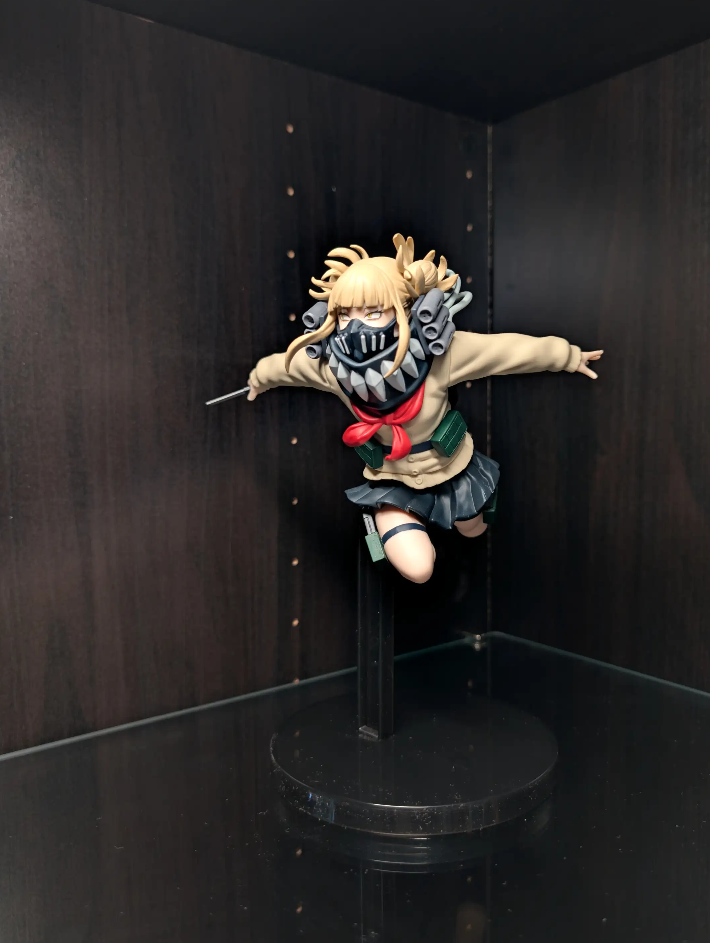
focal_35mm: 27
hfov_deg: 51.4
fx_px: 737
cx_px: 391
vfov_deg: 65.2
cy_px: 446
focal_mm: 6.9
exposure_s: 1/8.76
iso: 42
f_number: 1.68
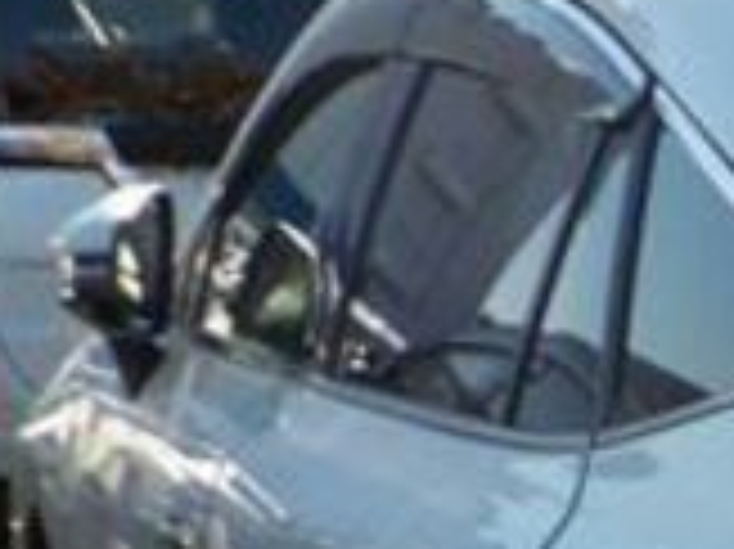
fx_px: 3115
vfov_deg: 9.6
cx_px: 1558
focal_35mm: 147
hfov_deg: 11.8
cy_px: 994
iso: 125
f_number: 3.3
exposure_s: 1/640
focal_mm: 4.1
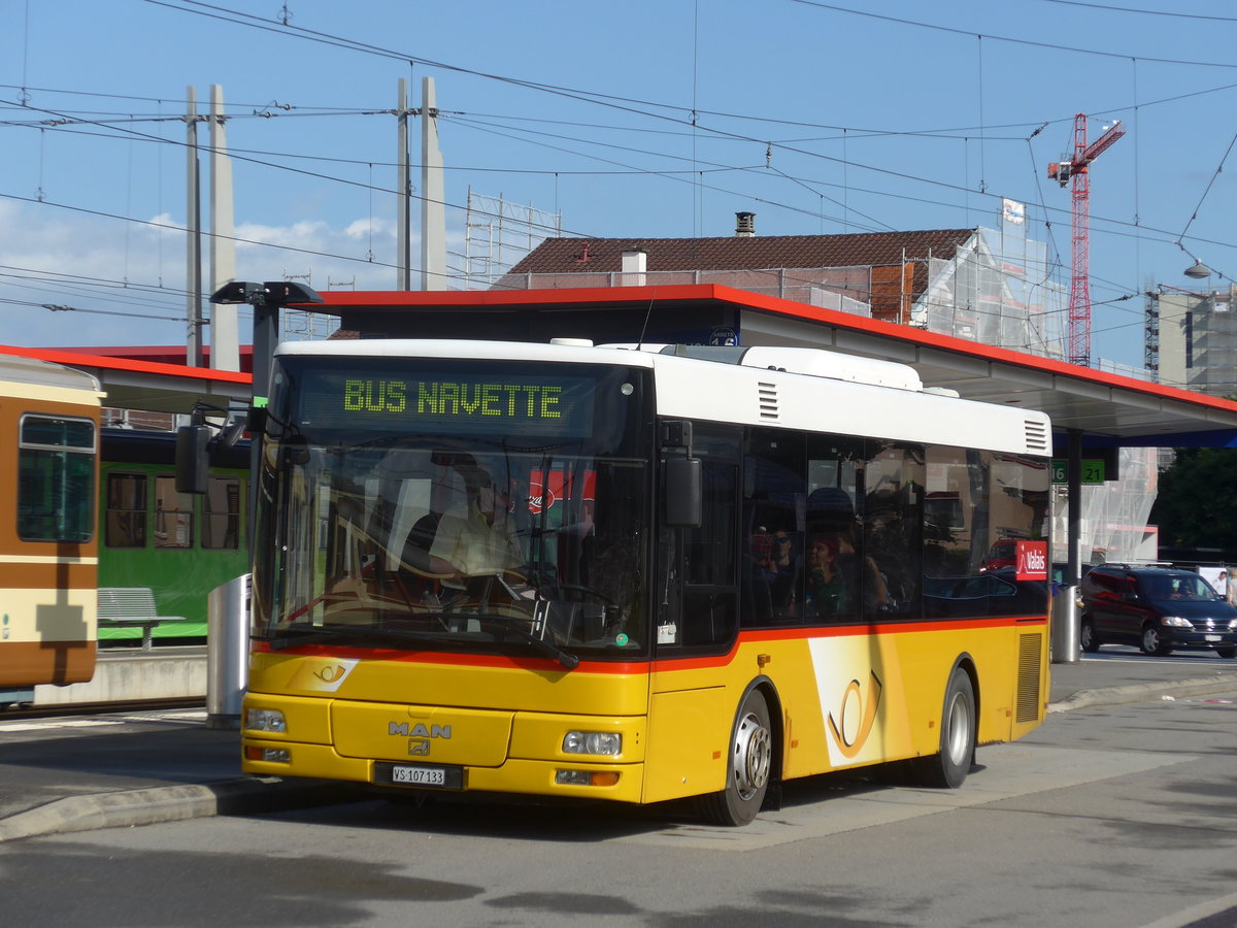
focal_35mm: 110
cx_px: 618
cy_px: 464
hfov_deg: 17.9
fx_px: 3931
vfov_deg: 13.5
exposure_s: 1/640
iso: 80
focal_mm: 21.6
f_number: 4.9
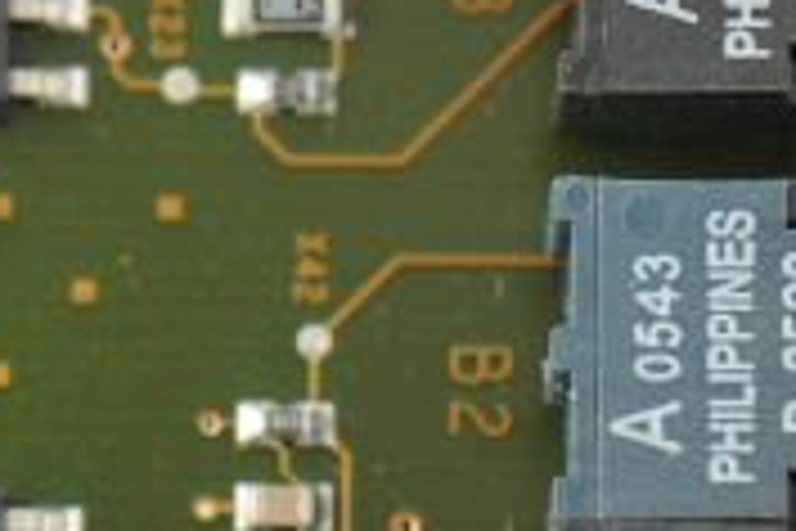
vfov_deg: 3.8
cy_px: 763
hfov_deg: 5.8
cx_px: 135
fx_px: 7871
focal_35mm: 356
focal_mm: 105
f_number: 8
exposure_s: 1/125
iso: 1600
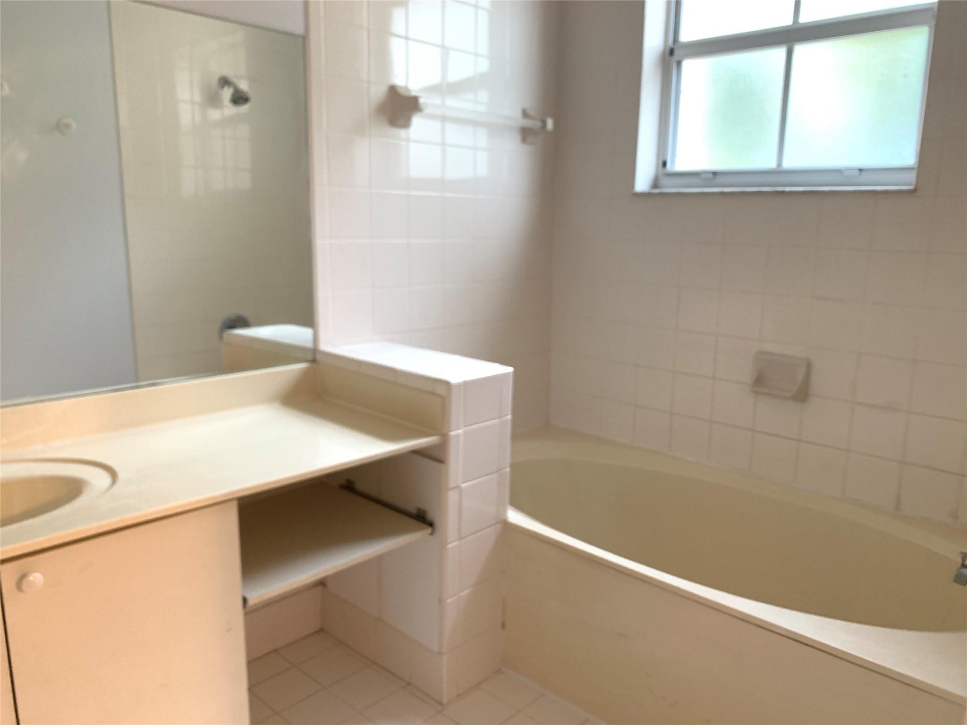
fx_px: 726
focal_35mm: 26
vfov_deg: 53.1
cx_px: 484
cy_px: 362
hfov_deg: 67.3
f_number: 1.8
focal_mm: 4.25
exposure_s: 1/30
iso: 320
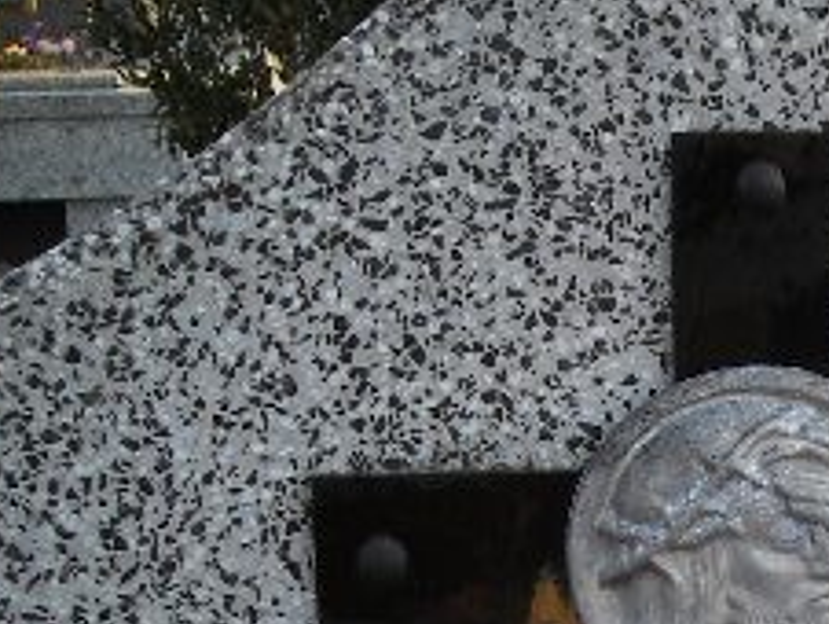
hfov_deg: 18.7
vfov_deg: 14.2
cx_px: 1001
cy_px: 874
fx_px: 2373
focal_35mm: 99
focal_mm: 5.7
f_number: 2.8
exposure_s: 1/125
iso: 64
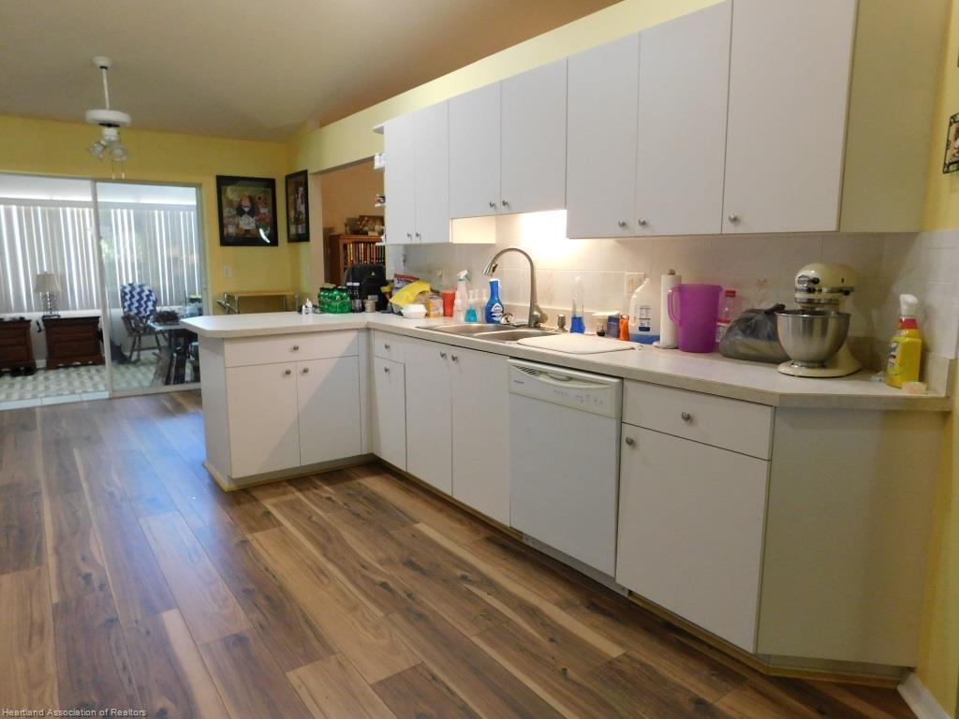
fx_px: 637
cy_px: 360
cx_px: 480
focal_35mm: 23
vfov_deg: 58.9
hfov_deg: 73.9
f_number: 3
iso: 400
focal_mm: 4
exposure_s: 1/30
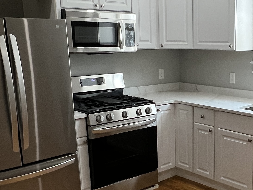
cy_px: 123
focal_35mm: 48
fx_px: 351
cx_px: 215
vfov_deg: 30.1
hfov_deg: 37.7
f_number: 1.8
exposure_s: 1/120
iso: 160
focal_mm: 1.57
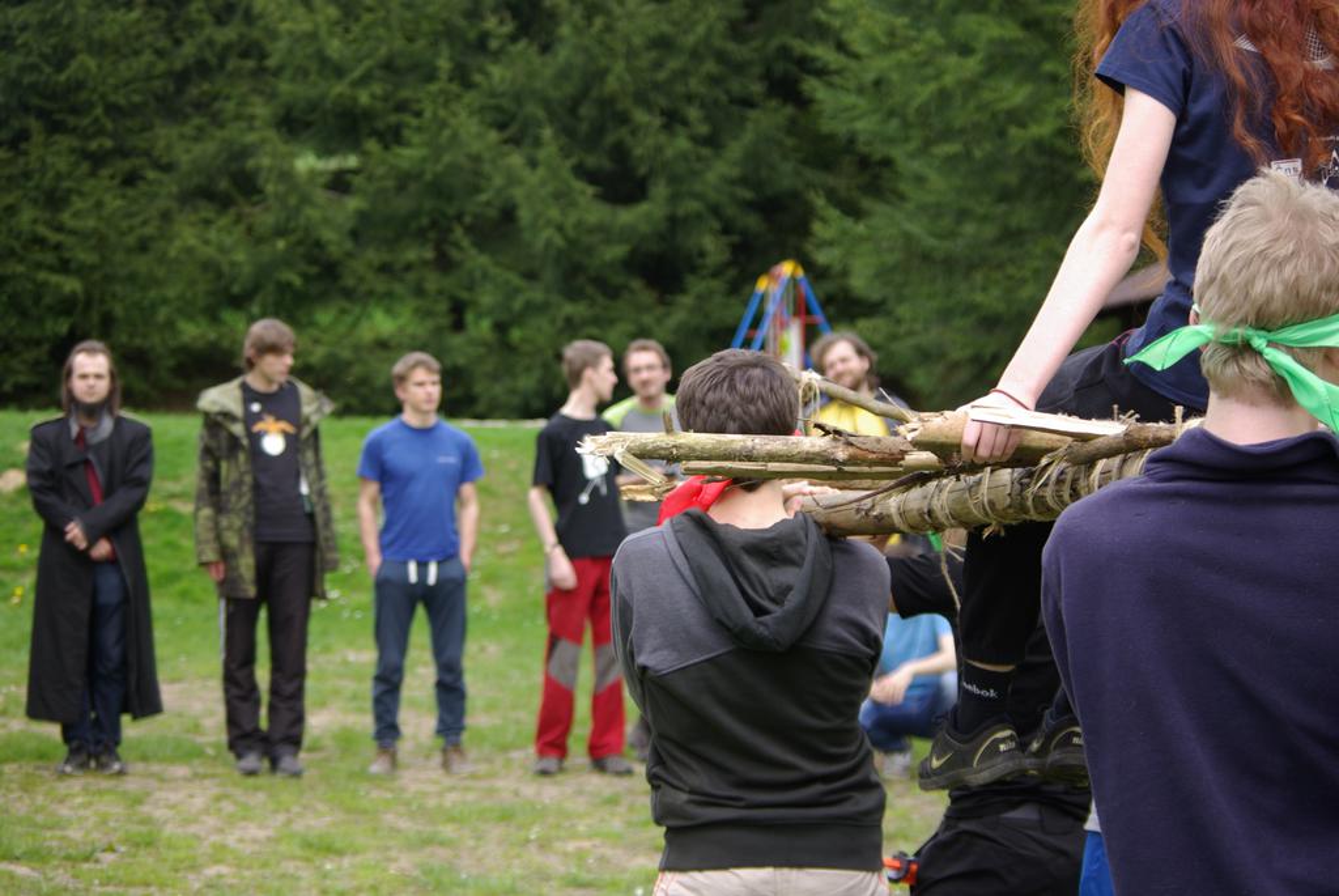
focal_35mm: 102
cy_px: 448
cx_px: 670
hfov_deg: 20.0
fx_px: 3798
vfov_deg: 13.5
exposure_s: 1/80
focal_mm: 68
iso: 100
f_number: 4.5
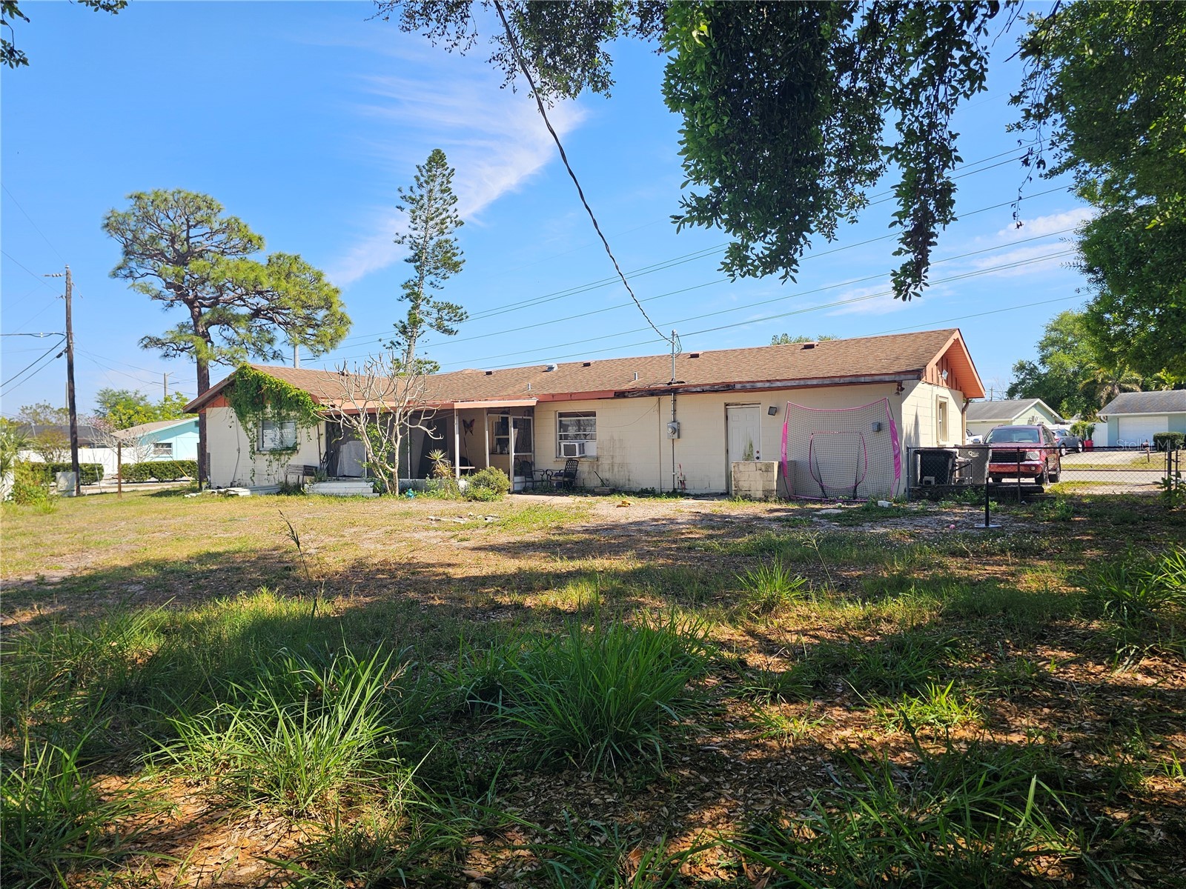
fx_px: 788
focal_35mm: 23
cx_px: 593
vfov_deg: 58.9
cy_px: 444
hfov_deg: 73.9
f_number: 1.7
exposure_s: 1/453
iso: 10
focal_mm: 6.3
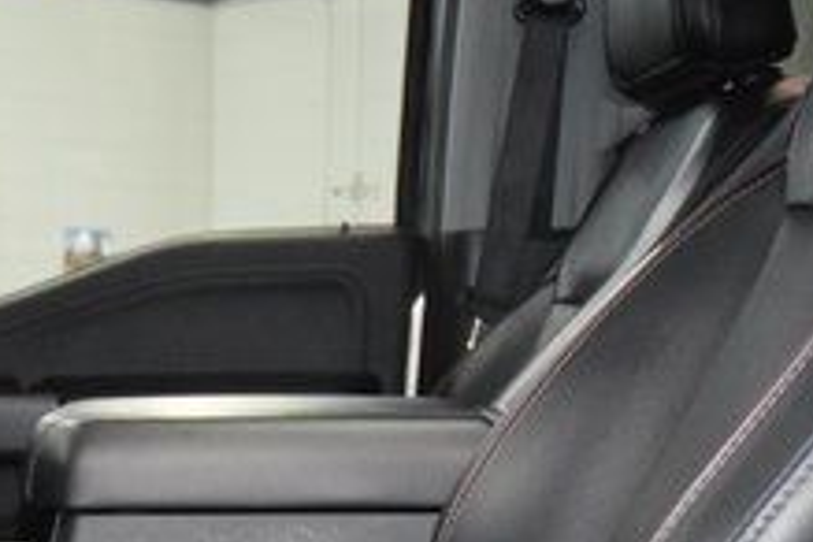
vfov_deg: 16.4
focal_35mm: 79
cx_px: -197
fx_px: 1784
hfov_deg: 23.2
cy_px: 692
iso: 3200
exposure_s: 1/100
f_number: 3.5
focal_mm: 18
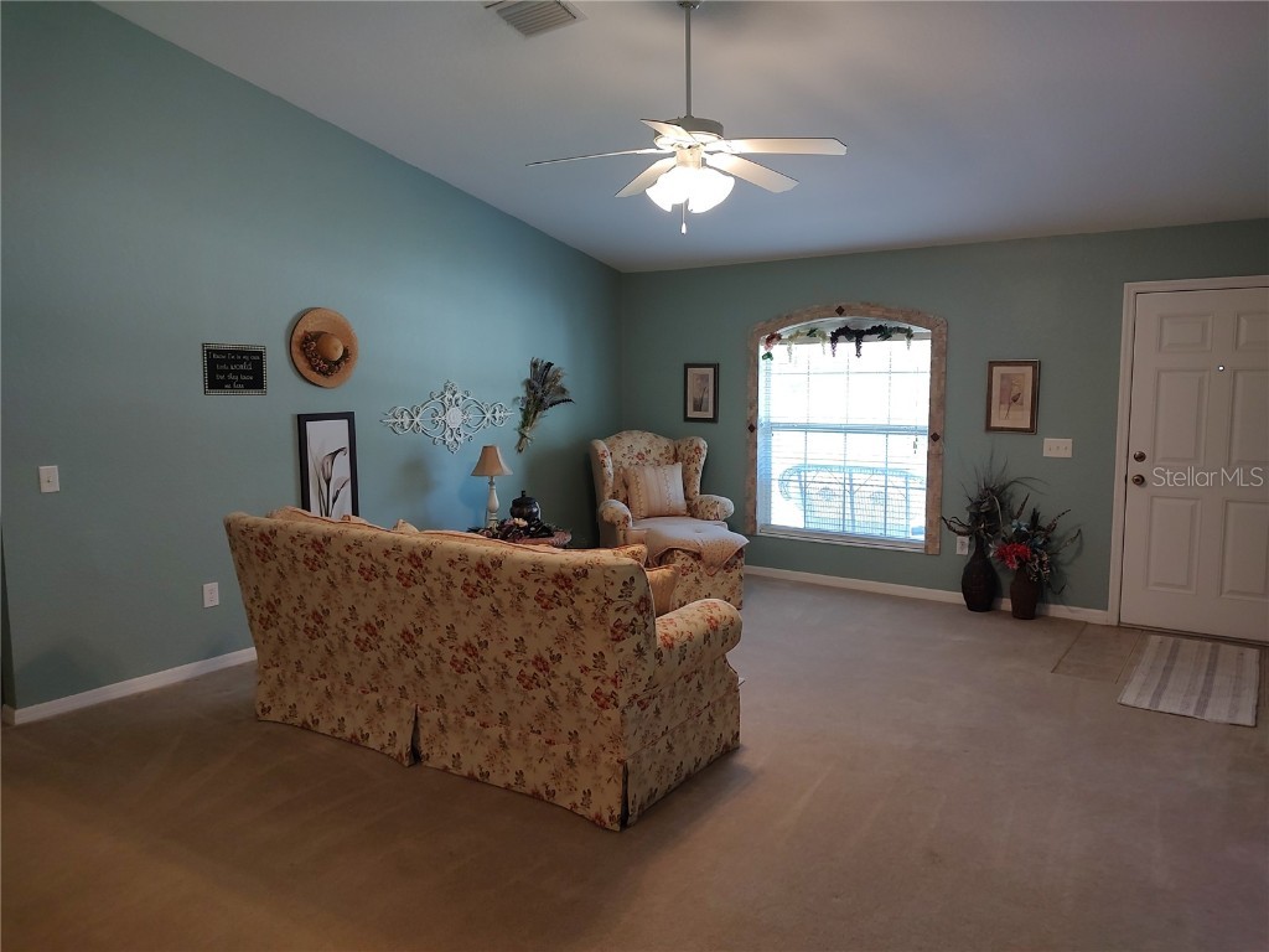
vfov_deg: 56.8
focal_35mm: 24
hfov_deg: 71.6
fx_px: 880
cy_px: 476
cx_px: 634
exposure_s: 1/60
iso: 888
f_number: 1.9
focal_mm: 5.88
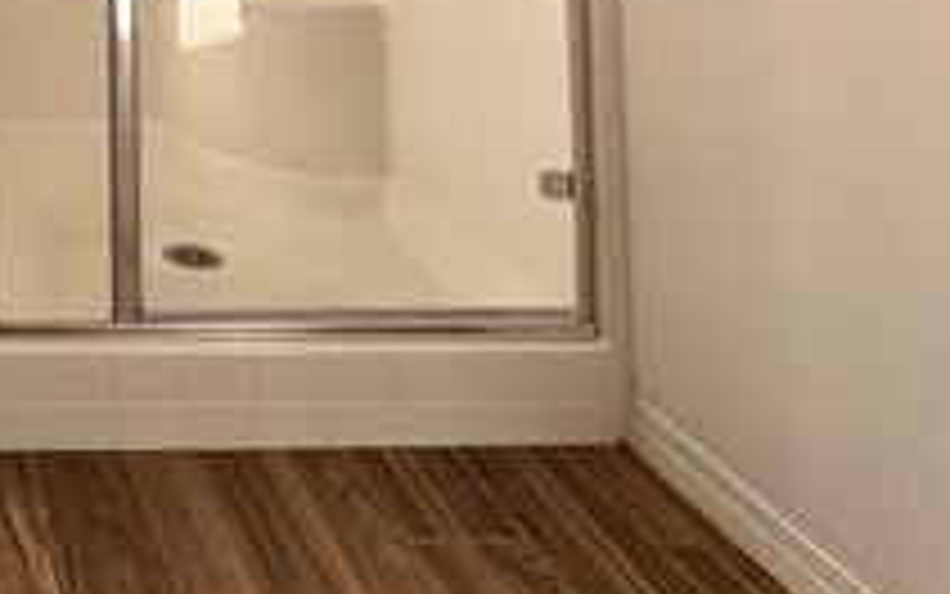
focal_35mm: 45
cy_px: -356
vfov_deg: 22.2
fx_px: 1165
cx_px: -162
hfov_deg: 35.7
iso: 40
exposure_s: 1/324
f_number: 2.2
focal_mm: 2.22
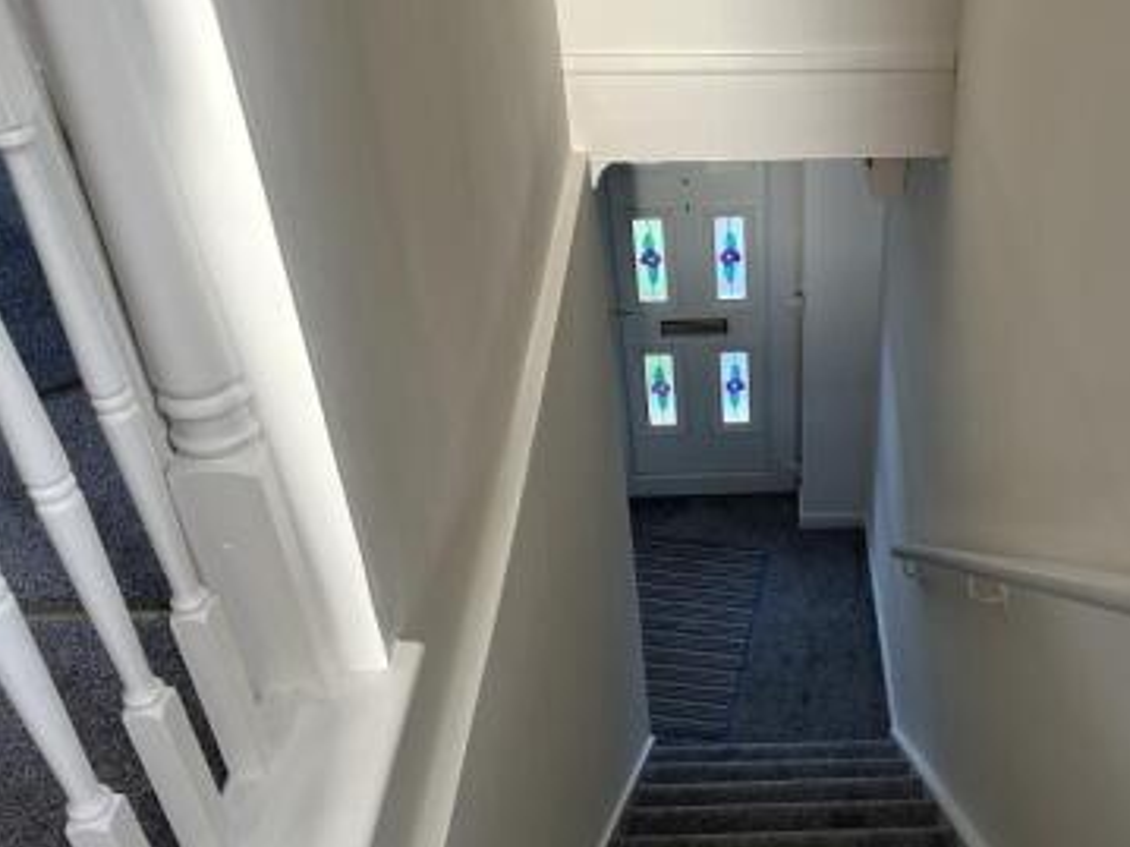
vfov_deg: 36.8
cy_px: 430
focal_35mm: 39
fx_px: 1273
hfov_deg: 47.0
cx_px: 763
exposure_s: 1/95
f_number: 1.78
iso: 250
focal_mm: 6.86
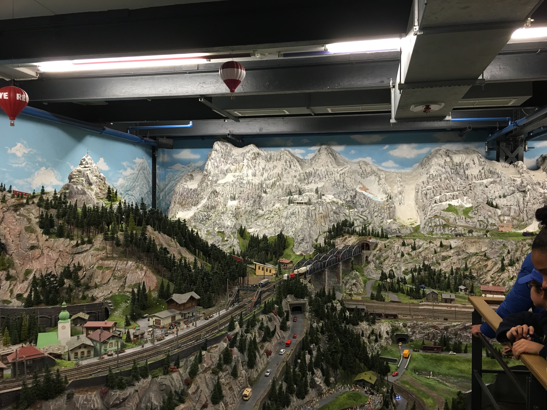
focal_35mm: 29
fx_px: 458
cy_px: 205
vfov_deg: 48.2
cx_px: 274
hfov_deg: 61.7
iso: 64
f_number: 2.2
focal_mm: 4.15
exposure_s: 1/17
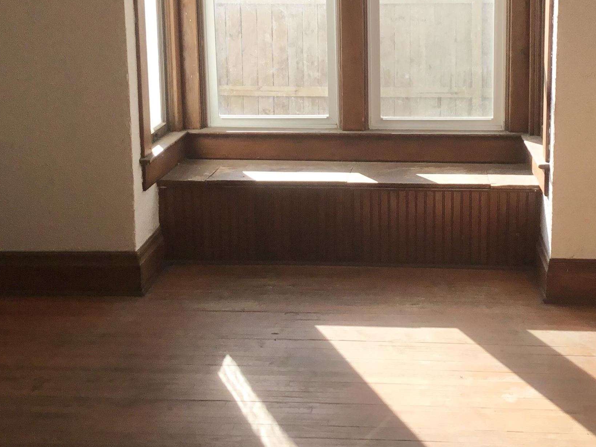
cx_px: 366
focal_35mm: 58
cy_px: 90
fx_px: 998
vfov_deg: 24.8
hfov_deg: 33.1
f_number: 2.4
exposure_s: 1/269
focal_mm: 3.3
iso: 25
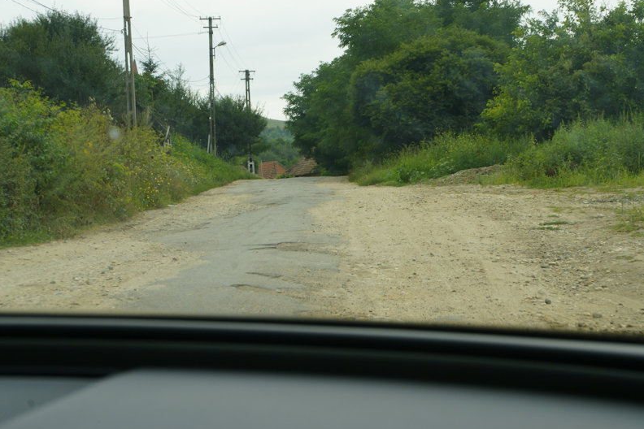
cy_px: 214
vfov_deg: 15.0
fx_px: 1628
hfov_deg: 22.4
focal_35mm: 91
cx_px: 324
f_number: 16
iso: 200
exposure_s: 1/60
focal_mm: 60
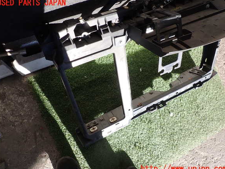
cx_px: 112
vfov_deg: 53.1
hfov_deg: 67.3
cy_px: 86
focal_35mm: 26
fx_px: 169
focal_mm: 4.5
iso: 100
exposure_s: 1/250
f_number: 2.8
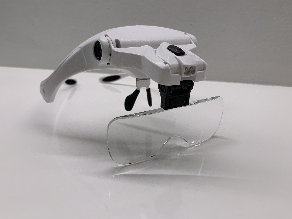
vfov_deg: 53.1
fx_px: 219
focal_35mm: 26
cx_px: 146
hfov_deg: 67.3
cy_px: 110
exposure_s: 1/53
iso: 125
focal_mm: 4.25
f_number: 1.8
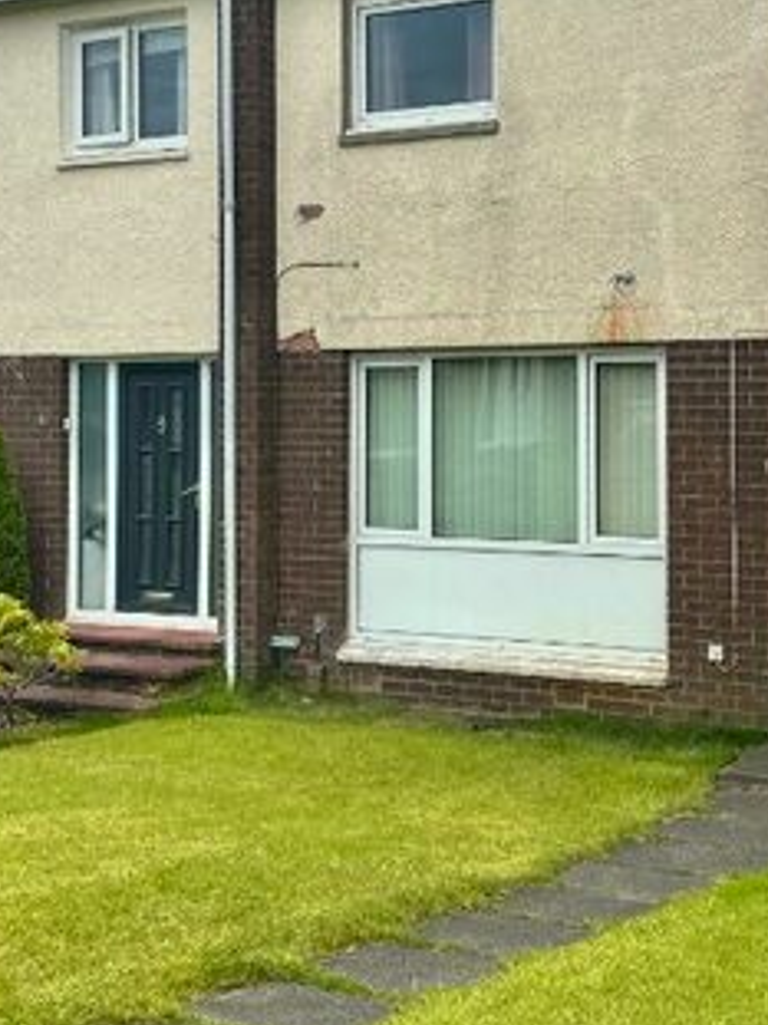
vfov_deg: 35.4
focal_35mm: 54
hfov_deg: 26.8
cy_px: 381
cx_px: 524
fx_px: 1599
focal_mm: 6.86
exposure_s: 1/2525
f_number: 1.78
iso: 80
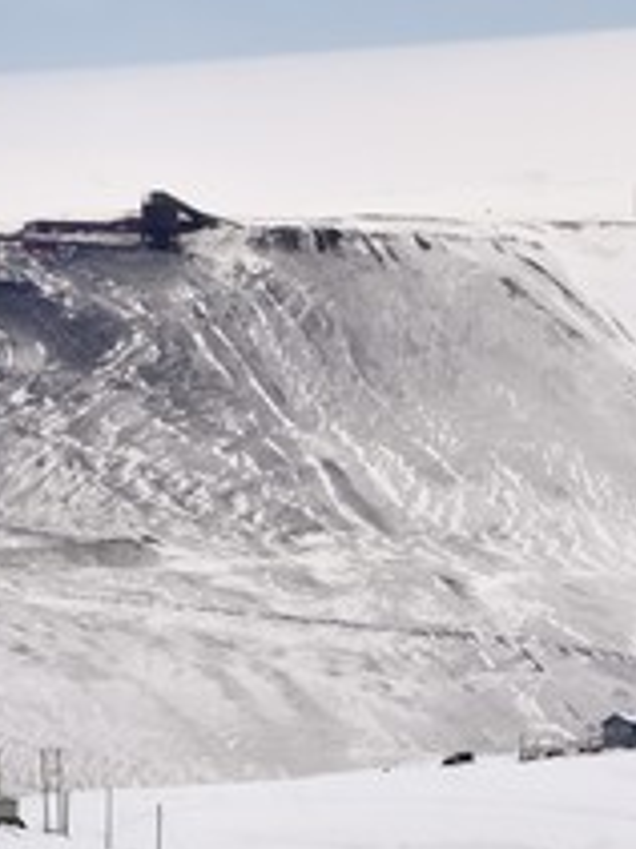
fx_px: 9392
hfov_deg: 3.9
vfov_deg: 5.2
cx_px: 467
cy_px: 358
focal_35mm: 383
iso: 400
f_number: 6.3
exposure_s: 1/320
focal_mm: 200
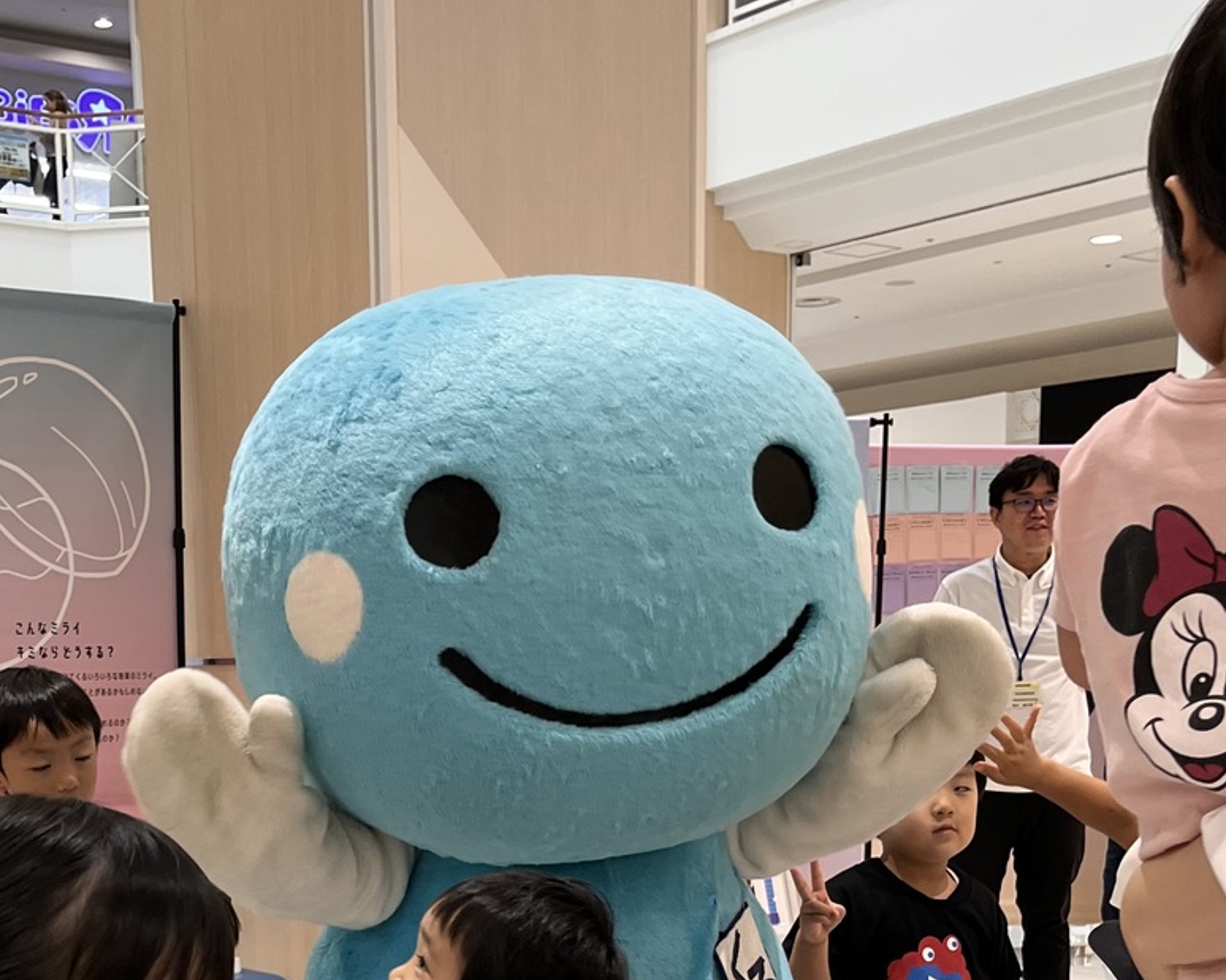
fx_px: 2032
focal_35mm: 56
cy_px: 1043
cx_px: 475
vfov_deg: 25.4
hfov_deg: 33.4
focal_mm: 5.1
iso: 125
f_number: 1.6
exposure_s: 1/120
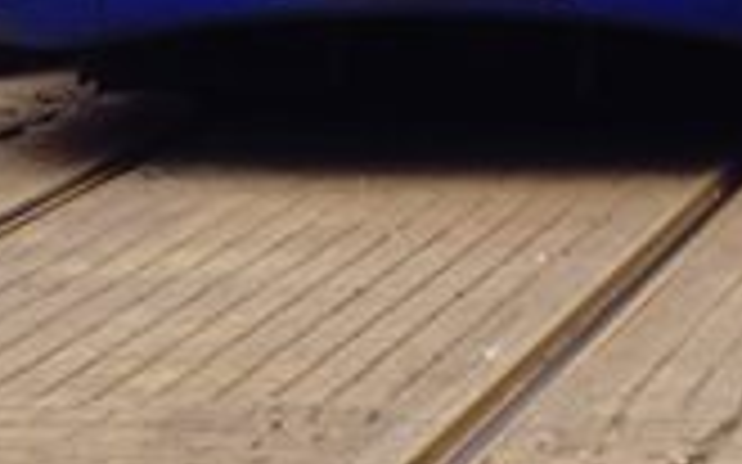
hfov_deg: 4.3
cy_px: -962
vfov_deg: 2.6
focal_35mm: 490
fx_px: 9905
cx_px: 1331
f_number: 8
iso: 100
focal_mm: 55
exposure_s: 1/125
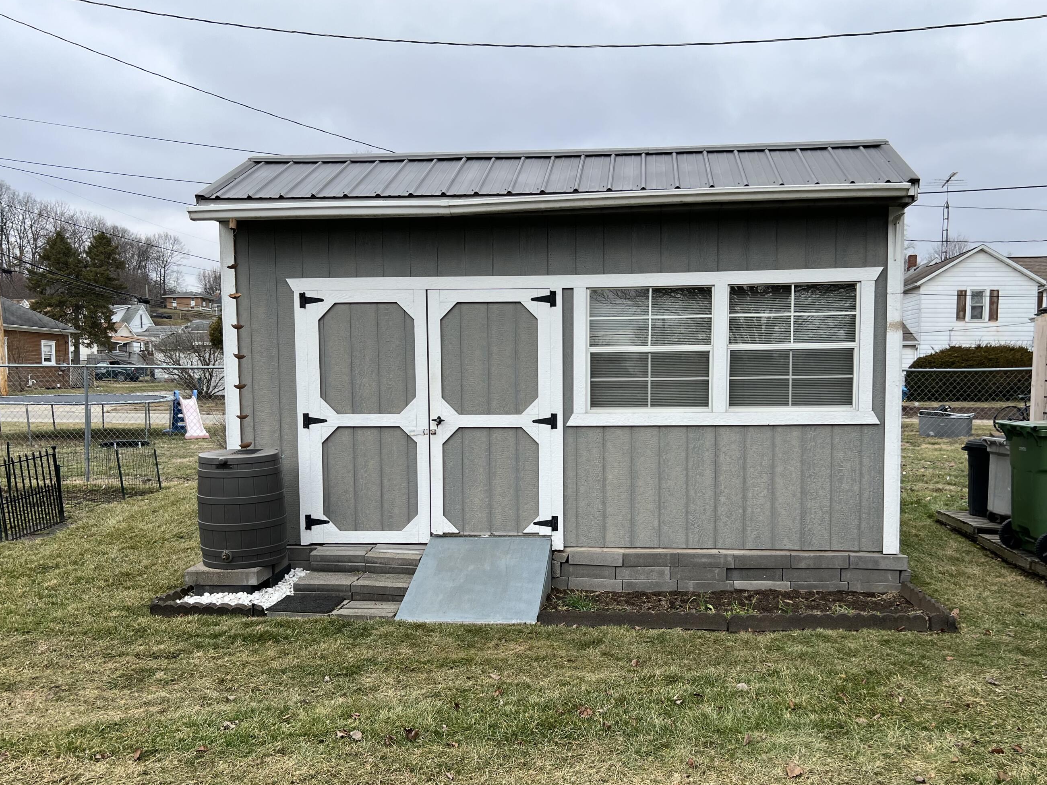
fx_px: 907
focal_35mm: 30
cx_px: 562
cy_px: 443
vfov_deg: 46.7
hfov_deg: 59.9
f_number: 1.5
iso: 50
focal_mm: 5.7
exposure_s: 1/1553
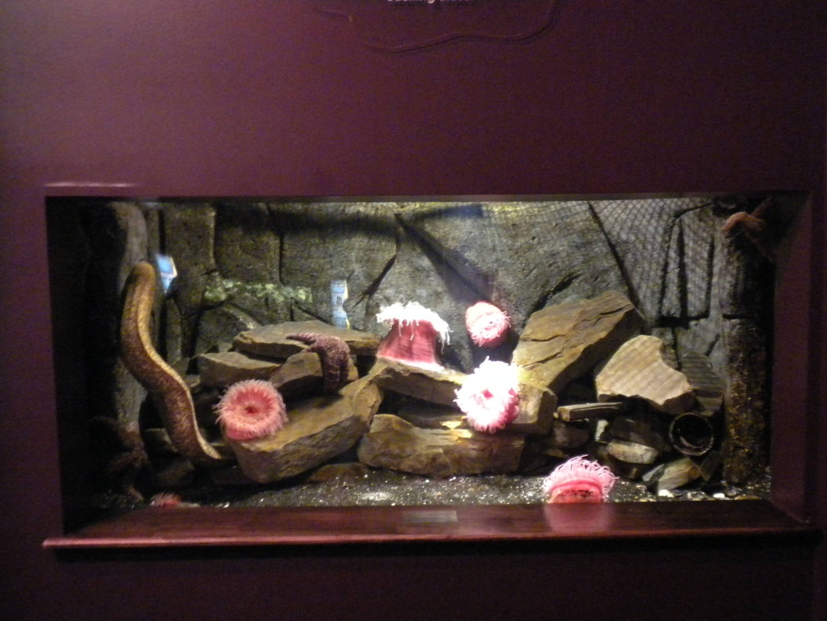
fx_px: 884
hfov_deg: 50.1
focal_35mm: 37
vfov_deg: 38.7
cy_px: 310
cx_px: 414
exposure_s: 1/7.2
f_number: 3.5
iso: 800
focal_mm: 6.6
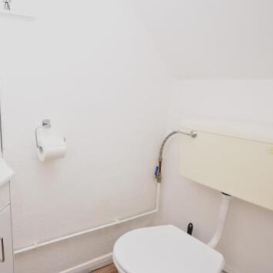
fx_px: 230
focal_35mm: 26
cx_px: 56
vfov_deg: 61.4
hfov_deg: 57.0
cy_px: 141
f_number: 5.6
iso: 400
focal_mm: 11
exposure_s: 1/60
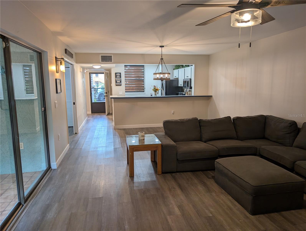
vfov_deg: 56.9
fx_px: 212
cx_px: 153
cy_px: 116
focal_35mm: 24
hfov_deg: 71.5
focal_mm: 6.9
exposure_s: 1/24
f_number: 1.68
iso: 32
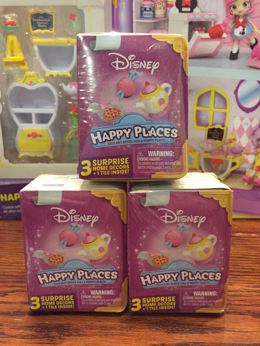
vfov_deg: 61.7
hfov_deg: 48.2
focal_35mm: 29
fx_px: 290
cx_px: 130
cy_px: 173
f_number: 2.2
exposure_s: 1/15
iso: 320
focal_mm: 4.15
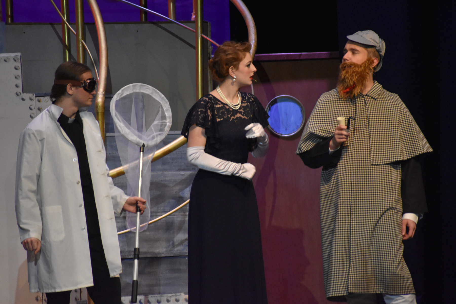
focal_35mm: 375
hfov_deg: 5.5
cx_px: 228
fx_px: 4750
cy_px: 152
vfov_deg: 3.7
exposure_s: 1/250
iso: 3200
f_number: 6
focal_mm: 250
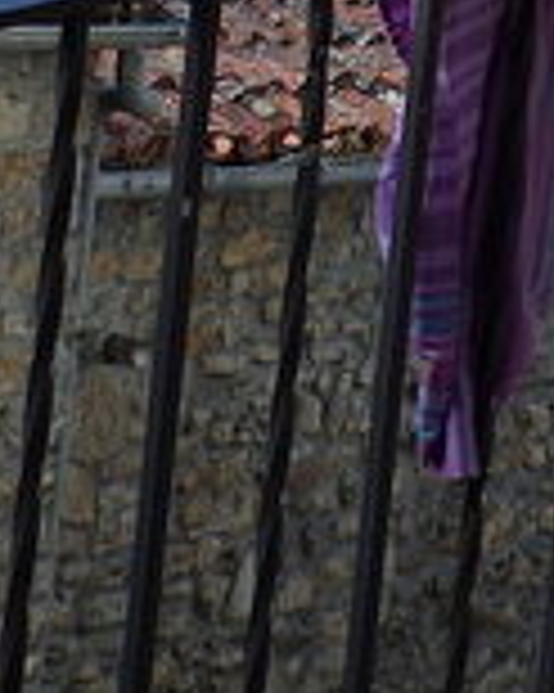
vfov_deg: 11.9
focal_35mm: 160
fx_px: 3283
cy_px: -68
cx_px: 468
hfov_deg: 9.6
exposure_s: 1/160
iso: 80
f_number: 4.9
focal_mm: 7.6
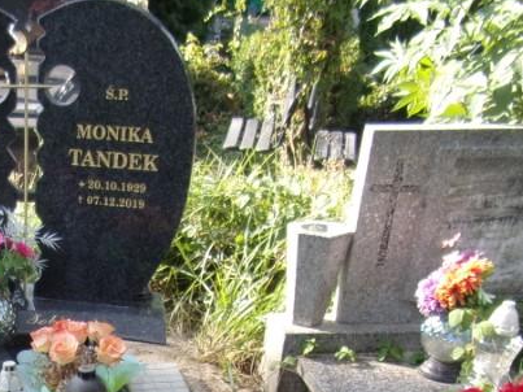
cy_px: 466
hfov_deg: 29.6
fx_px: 921
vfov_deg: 22.2
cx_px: 4
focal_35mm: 61
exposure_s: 1/140
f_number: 3.3
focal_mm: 4.3
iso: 80
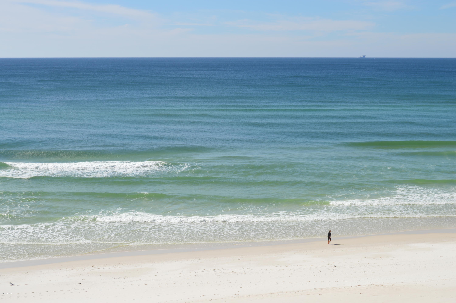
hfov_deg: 33.4
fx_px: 759
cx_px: 228
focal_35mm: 60
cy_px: 152
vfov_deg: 22.6
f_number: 9
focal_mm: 40
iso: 100
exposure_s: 1/320
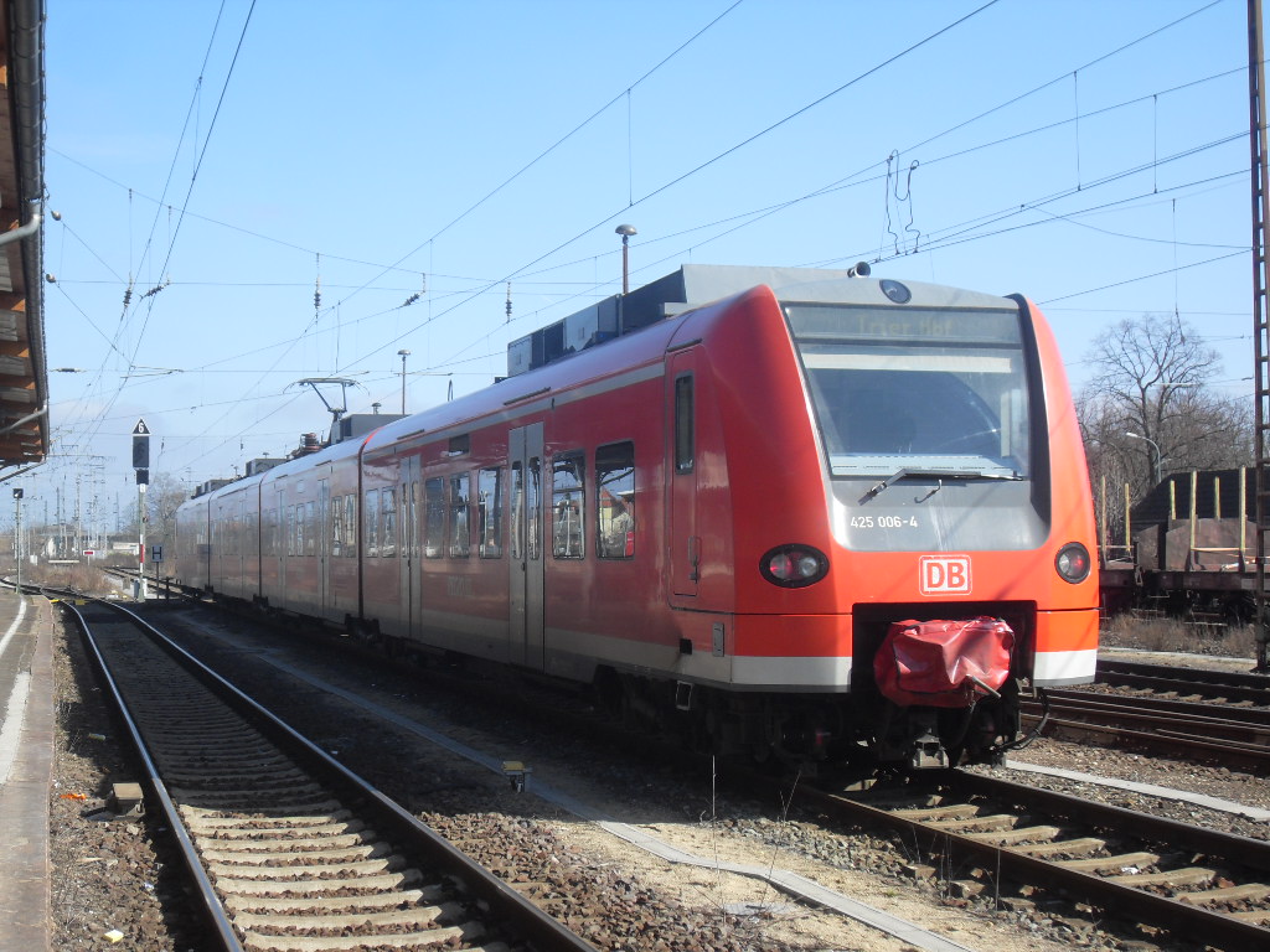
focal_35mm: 59
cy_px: 476
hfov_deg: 32.7
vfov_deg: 24.8
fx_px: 2165
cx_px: 635
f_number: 3.7
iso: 80
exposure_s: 1/500
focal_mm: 10.1
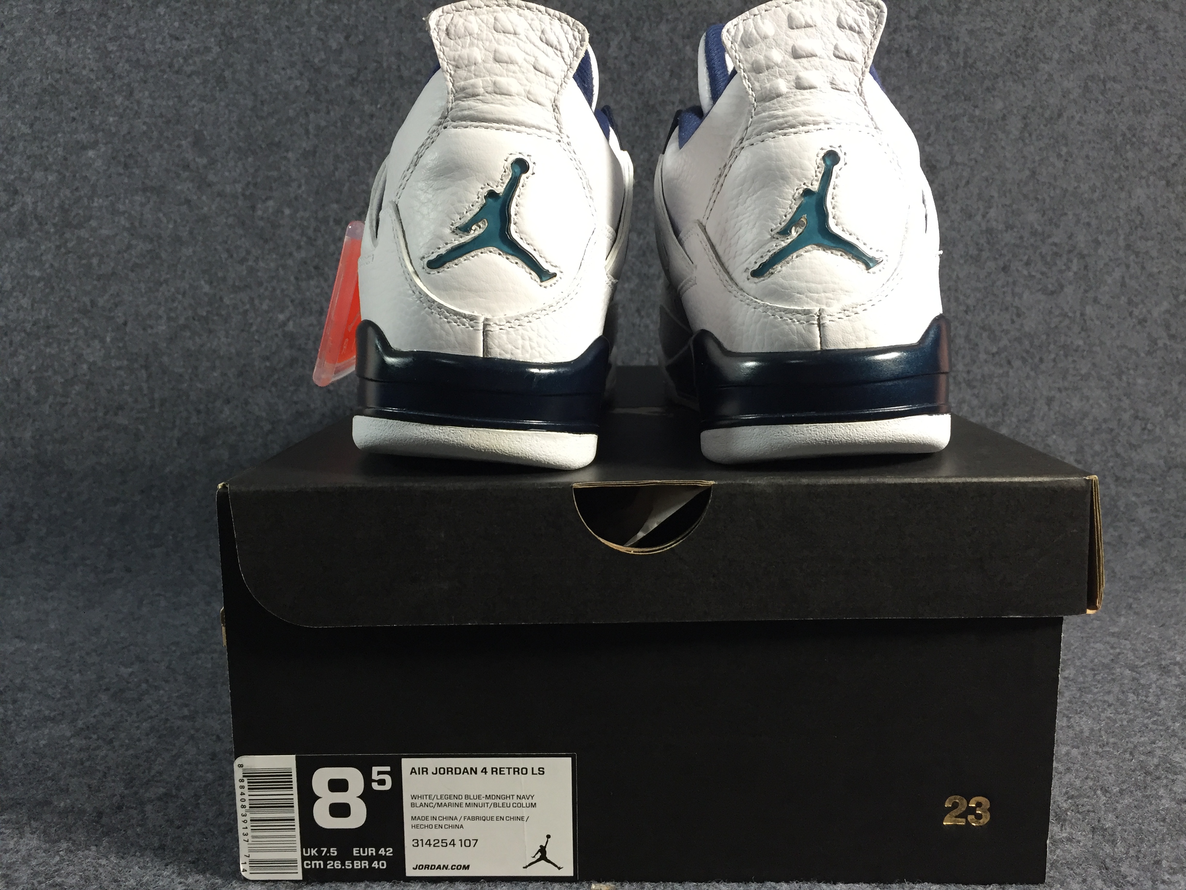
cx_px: 593
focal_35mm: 29
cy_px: 445
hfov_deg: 61.7
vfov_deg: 48.2
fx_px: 994
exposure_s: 1/30
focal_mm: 4.15
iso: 40
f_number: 2.2
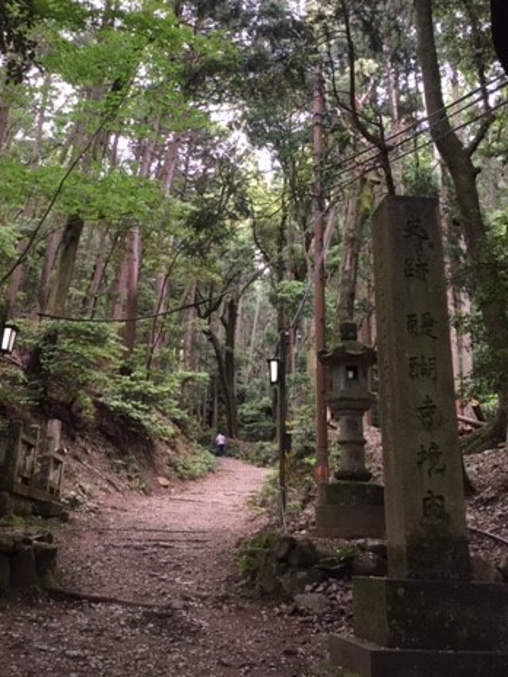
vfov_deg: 46.2
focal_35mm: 40
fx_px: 783
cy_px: 235
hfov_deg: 35.9
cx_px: 216
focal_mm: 4.15
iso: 32
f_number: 2.2
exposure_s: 1/30
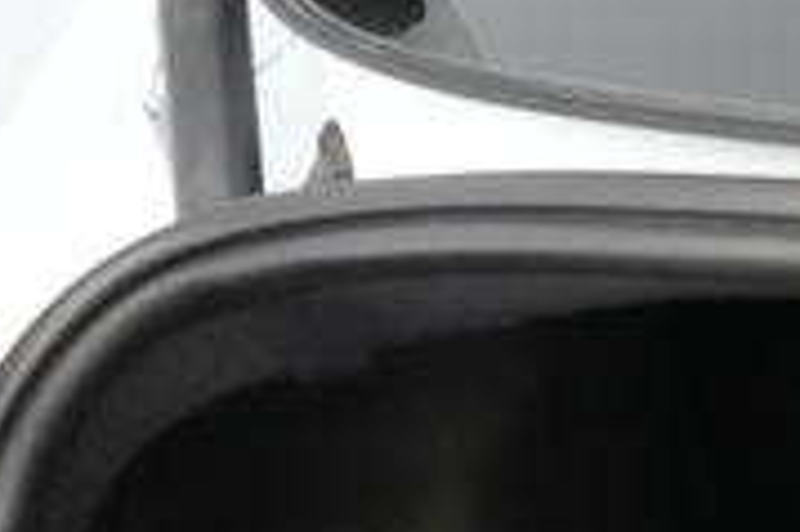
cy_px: 934
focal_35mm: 93
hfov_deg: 18.2
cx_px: 1359
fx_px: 2065
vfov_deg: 13.3
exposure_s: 1/160
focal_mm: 26
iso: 6400
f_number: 2.8
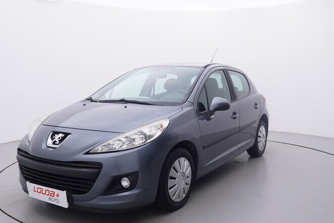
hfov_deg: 54.6
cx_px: 182
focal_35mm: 35
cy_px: 120
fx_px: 323
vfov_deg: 38.1
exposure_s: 1/80
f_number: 5
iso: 200
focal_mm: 15
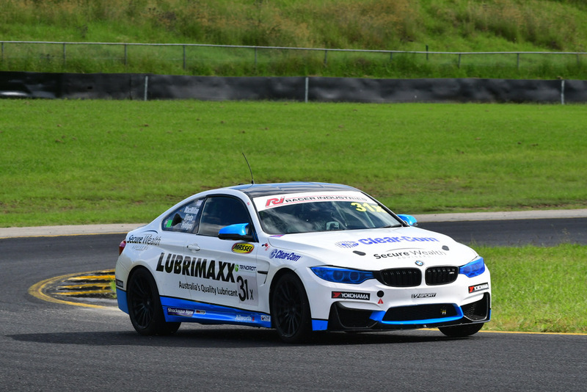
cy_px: 196
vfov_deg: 4.6
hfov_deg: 6.9
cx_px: 294
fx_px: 4893
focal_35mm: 300
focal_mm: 200
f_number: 13
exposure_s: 1/640
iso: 800
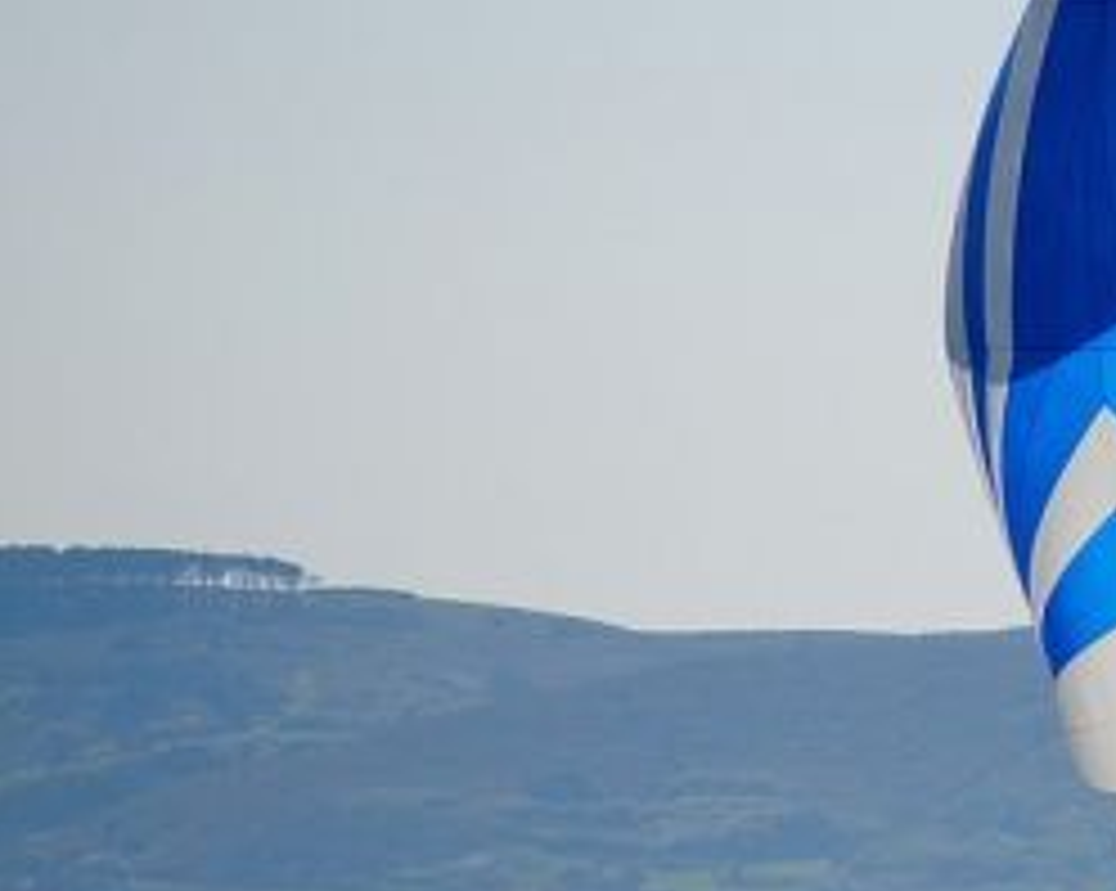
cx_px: 1719
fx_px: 20314
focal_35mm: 616
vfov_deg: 2.5
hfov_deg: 3.1
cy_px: 196
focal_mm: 135
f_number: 5.6
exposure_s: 1/2000
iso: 160
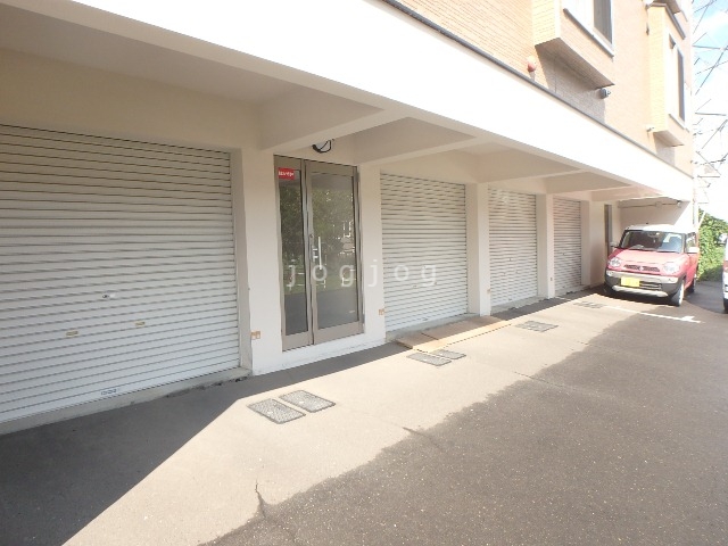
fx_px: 442
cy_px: 273
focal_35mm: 21
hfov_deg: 79.0
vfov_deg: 63.4
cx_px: 364
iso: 125
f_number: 3.5
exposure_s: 1/320
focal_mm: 3.7
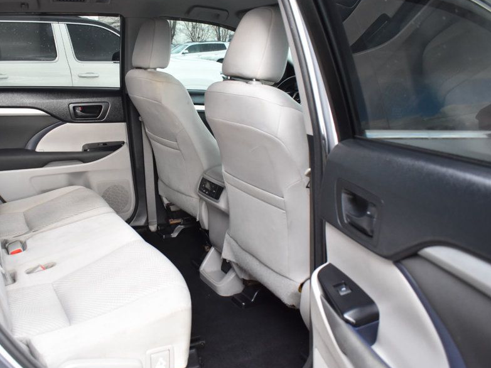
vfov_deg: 41.8
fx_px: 482
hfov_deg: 53.5
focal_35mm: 34
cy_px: 175
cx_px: 190
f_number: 4.5
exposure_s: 1/125
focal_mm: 18
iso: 800
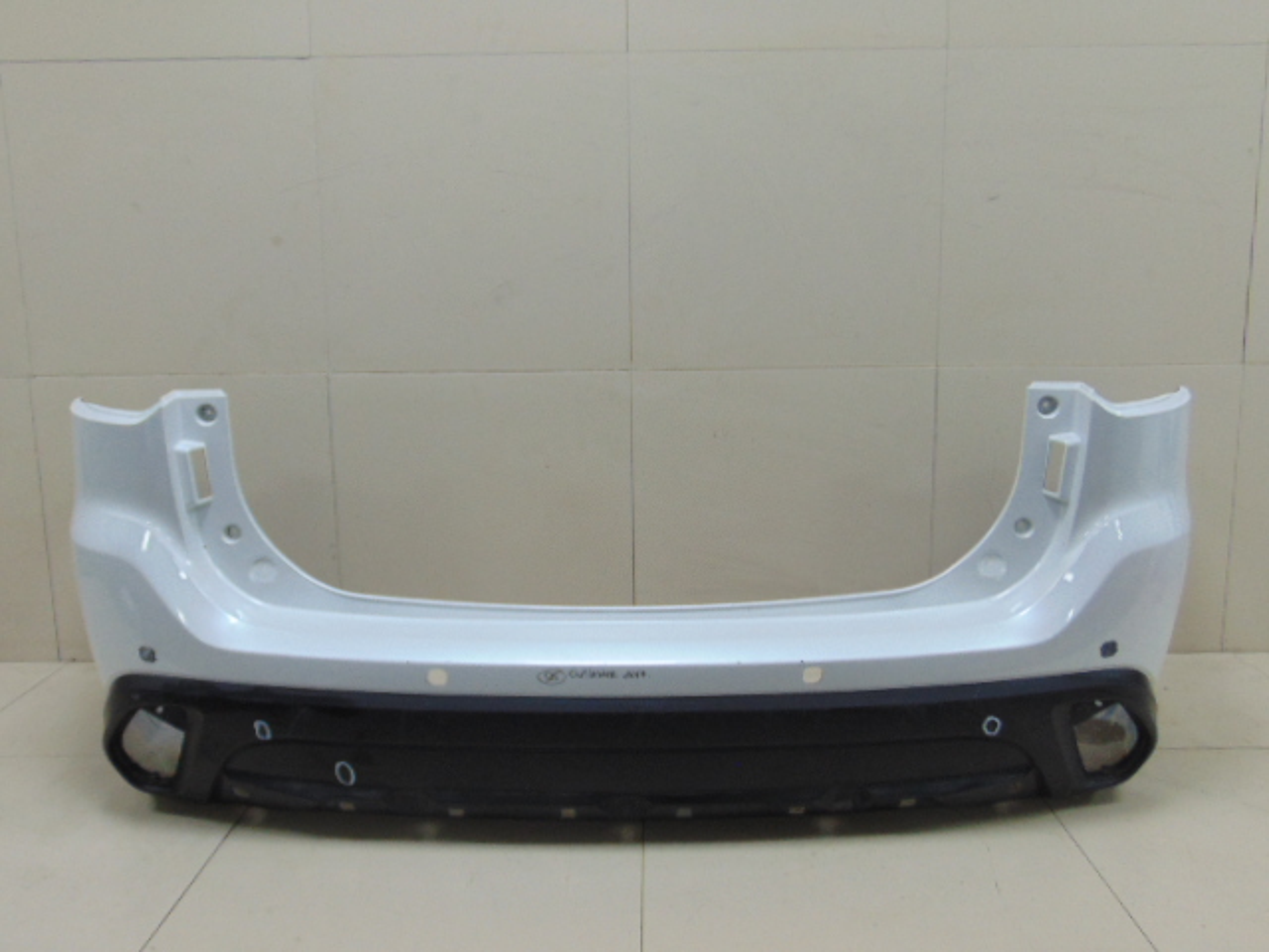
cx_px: 634
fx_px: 1100
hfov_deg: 60.0
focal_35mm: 30
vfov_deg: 46.8
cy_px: 476
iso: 100
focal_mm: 5.4
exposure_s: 1/30
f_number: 3.1
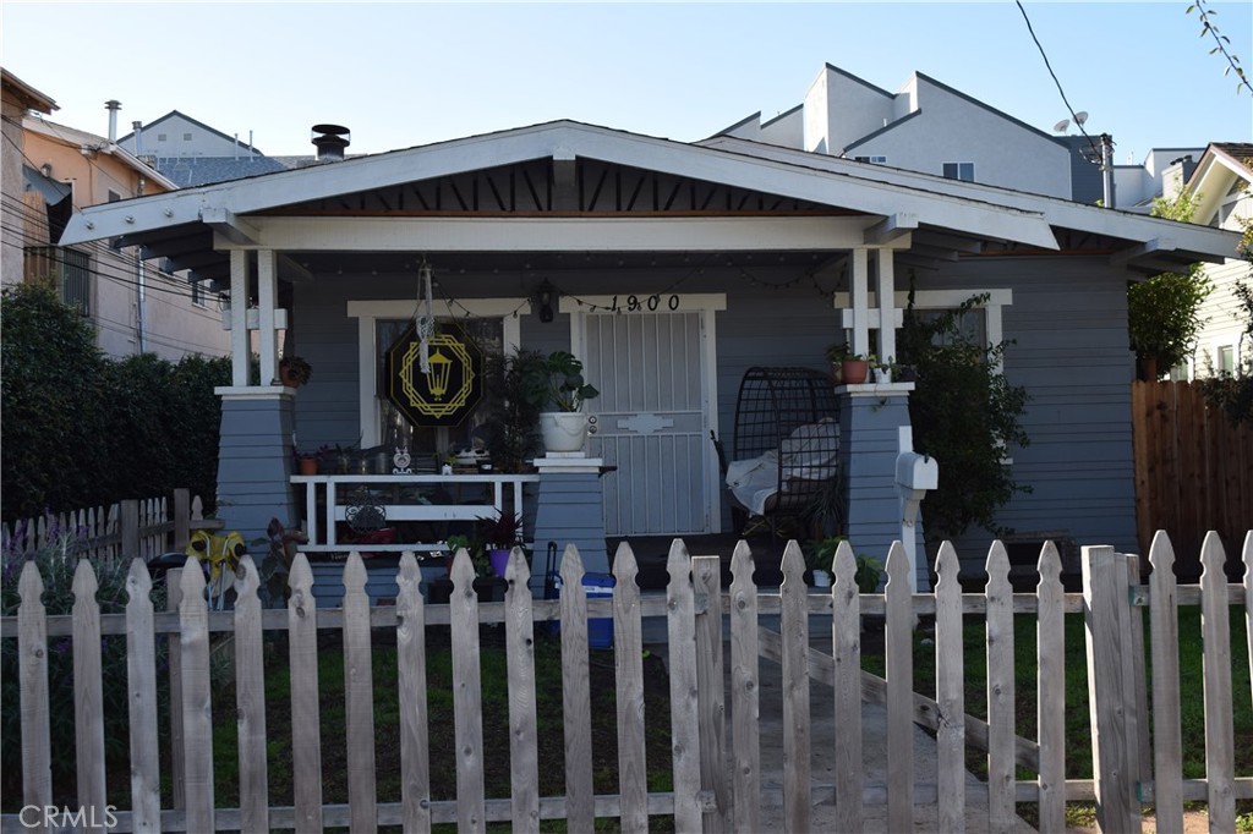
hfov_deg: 45.0
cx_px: 626
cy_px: 417
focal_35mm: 44
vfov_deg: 30.8
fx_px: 1513
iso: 100
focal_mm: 29
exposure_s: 1/200
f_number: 7.1
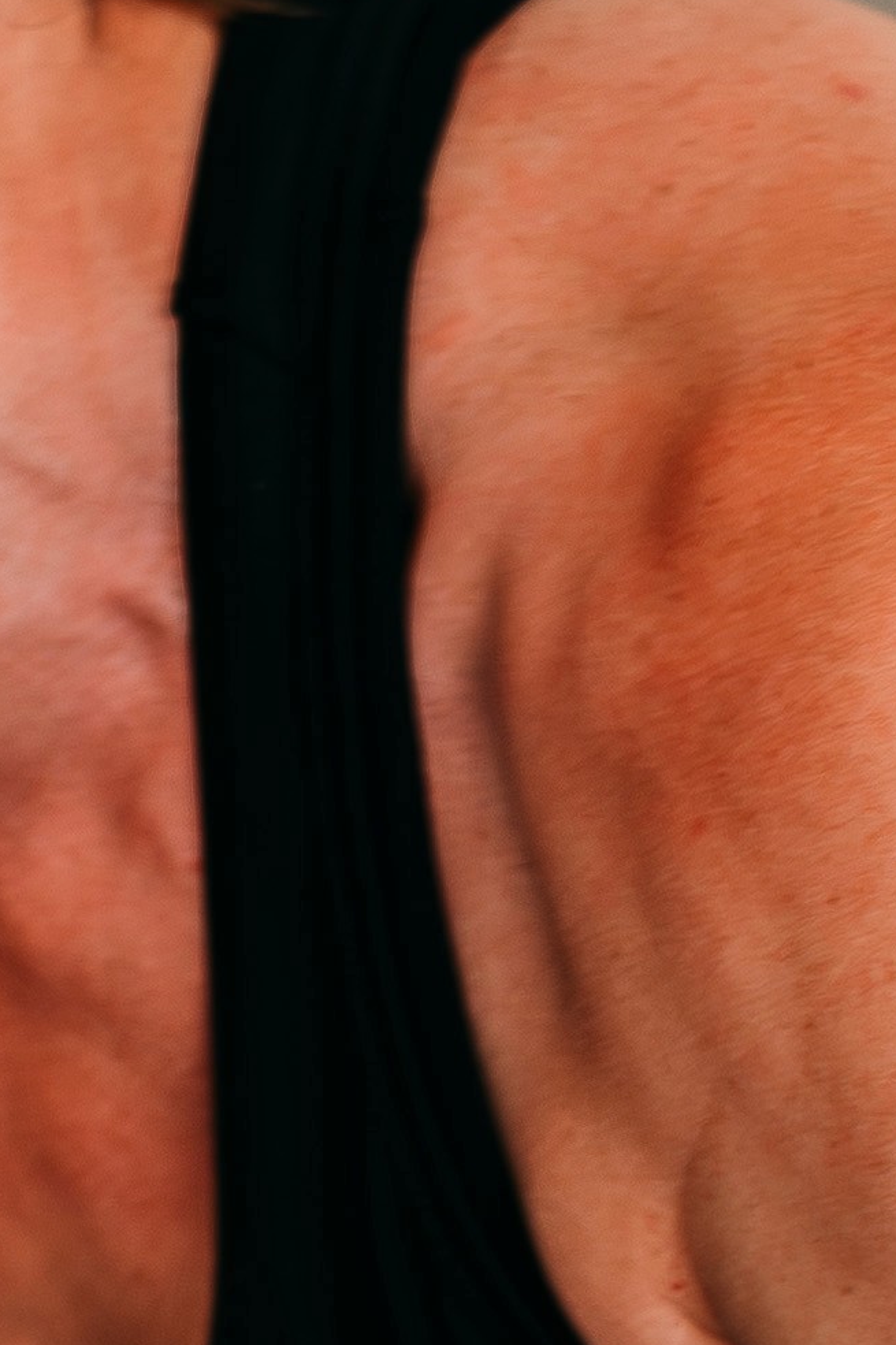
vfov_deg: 4.5
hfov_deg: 3.0
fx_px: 16991
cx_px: -1466
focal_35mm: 455
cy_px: 1149
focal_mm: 75
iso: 1000
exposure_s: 1/160
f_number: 1.8
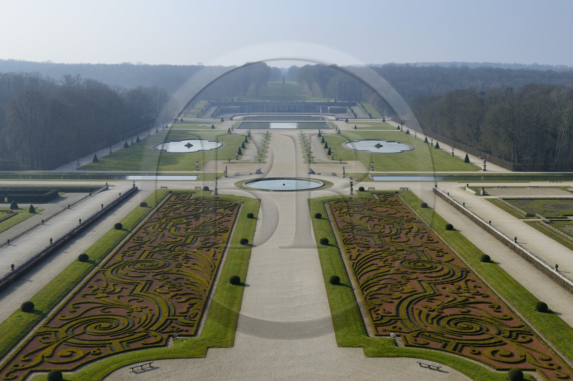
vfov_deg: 30.5
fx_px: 700
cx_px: 286
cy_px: 190
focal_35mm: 44
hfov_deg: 44.5
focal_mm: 44
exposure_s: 1/250
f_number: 13
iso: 200
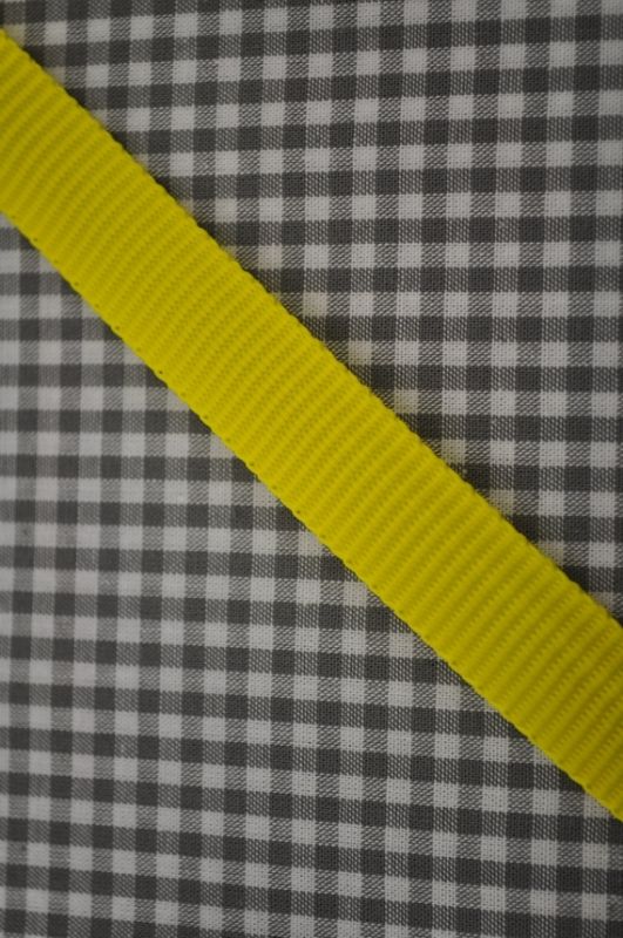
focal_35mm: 72
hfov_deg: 18.9
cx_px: 312
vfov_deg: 28.1
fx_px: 1875
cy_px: 469
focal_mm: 48
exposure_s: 1/60
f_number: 5.3
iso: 400
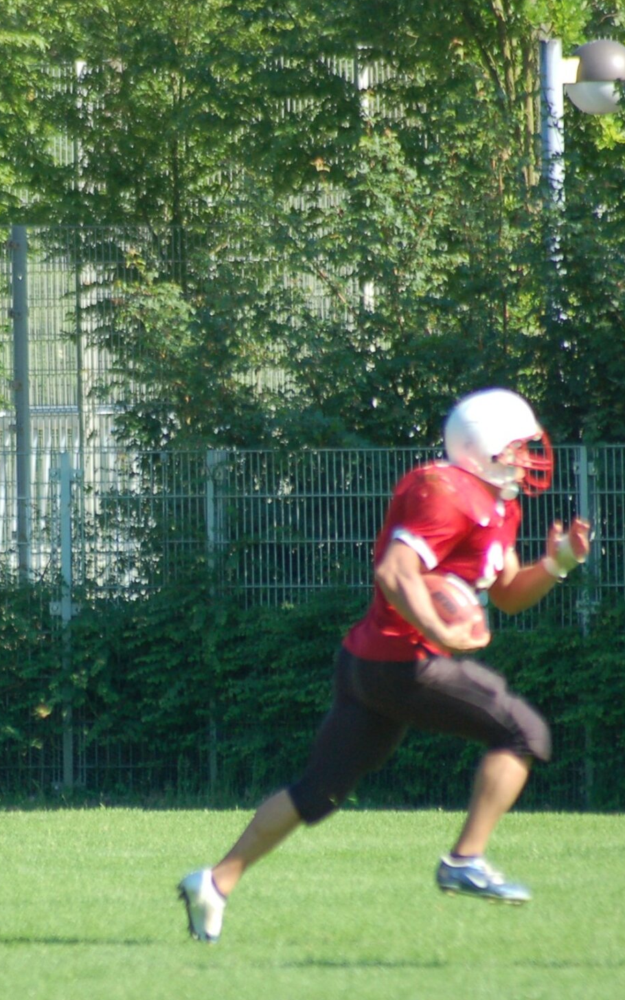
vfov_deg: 3.0
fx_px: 18850
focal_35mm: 692
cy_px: 500
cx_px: 133
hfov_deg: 1.9
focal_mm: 300
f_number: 5.6
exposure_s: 1/500
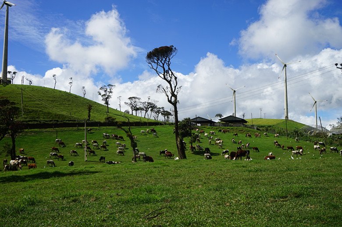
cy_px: 114
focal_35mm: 36
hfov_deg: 53.2
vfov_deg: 36.8
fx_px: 342
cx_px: 171
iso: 100
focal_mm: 36
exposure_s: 1/200
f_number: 11
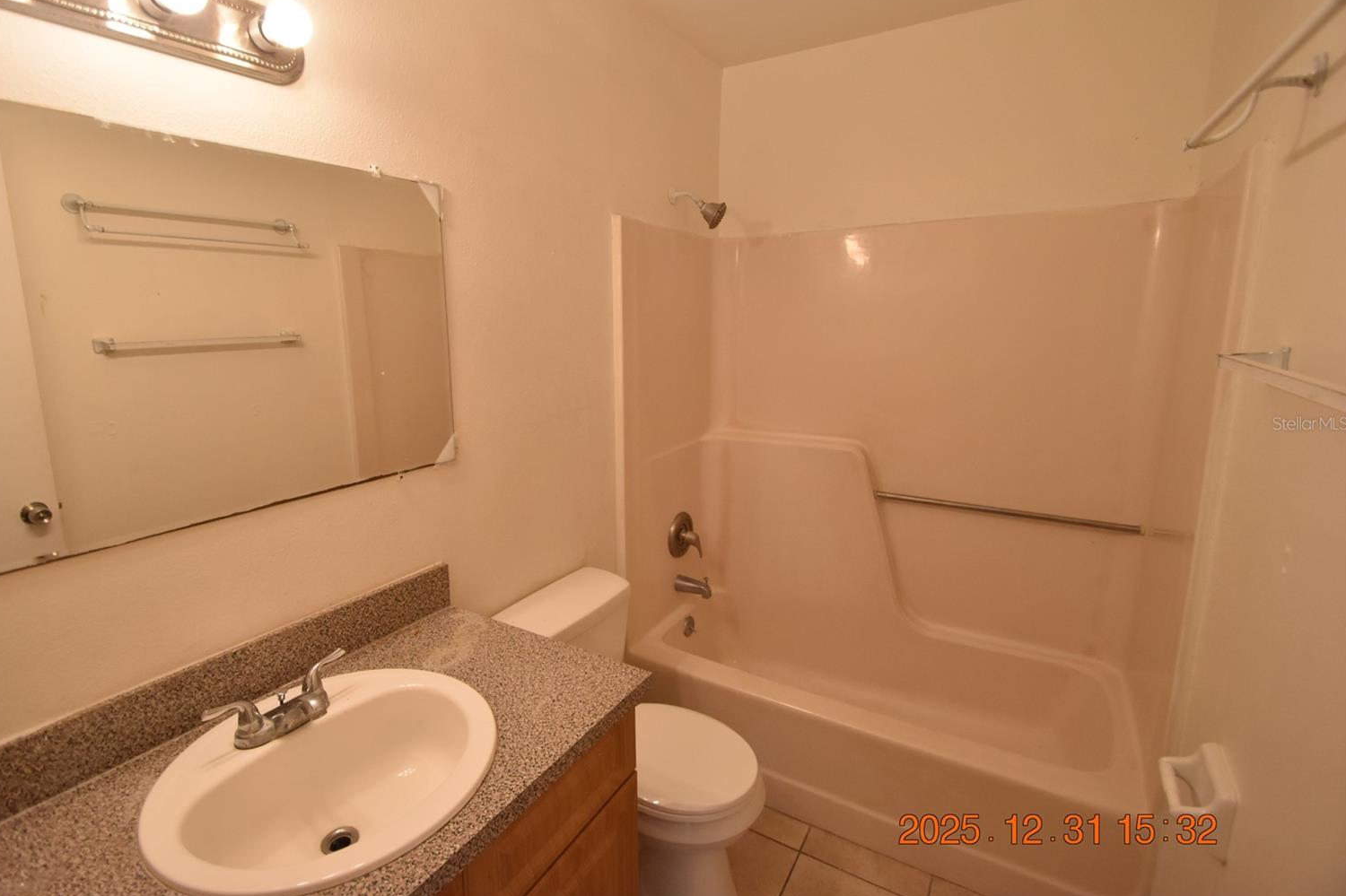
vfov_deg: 73.6
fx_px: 598
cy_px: 423
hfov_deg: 96.7
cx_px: 634
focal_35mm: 16
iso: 800
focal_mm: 10
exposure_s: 1/250
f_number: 3.5
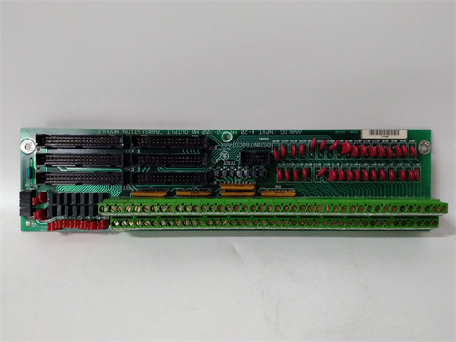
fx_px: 356
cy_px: 171
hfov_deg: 65.3
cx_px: 228
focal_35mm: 27
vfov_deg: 51.4
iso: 472
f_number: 2
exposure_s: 1/33
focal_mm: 3.79
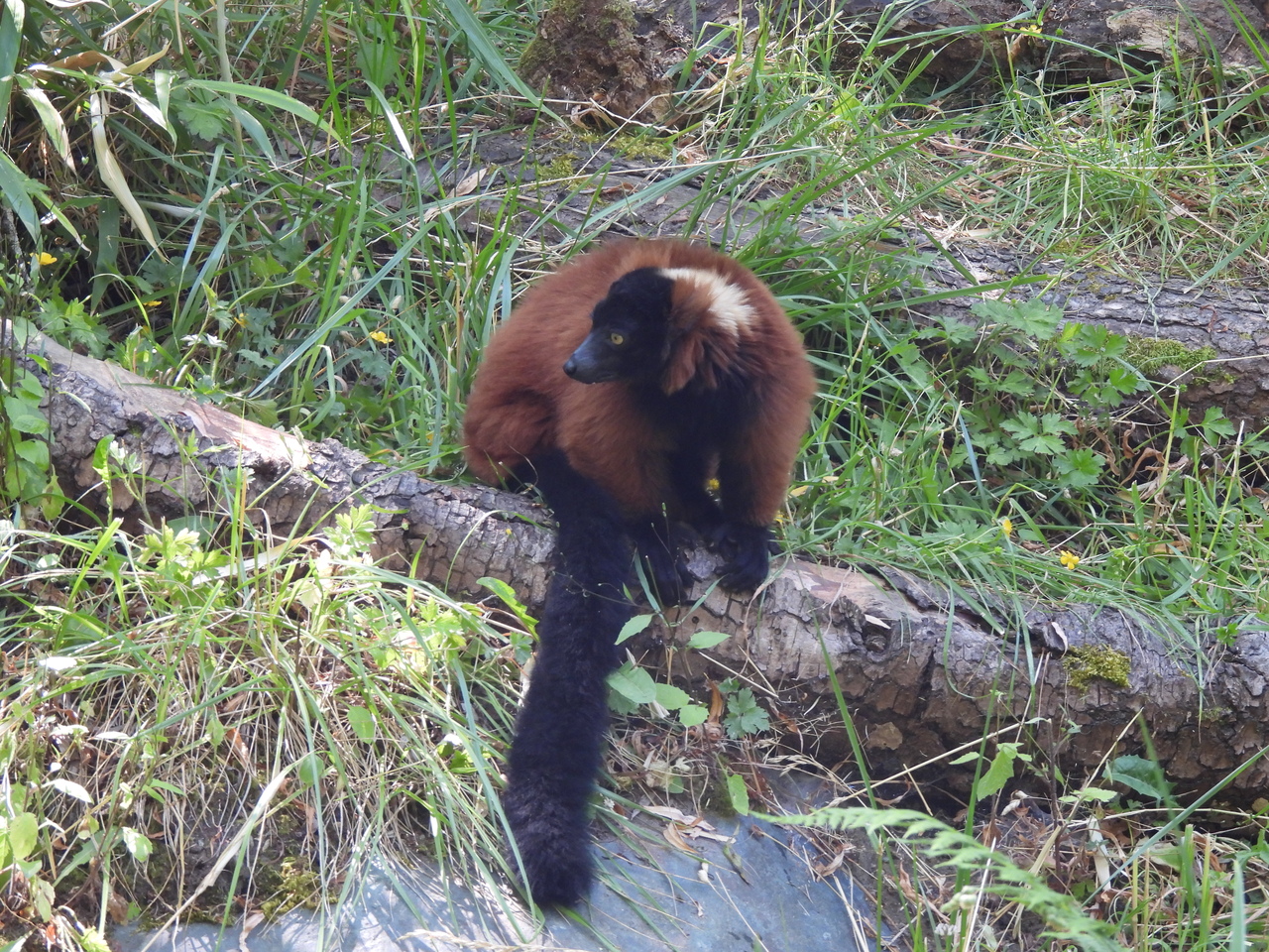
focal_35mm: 240
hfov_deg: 8.2
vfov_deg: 6.2
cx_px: 634
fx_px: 8798
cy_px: 476
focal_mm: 42.8
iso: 400
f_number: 4.5
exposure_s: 1/100
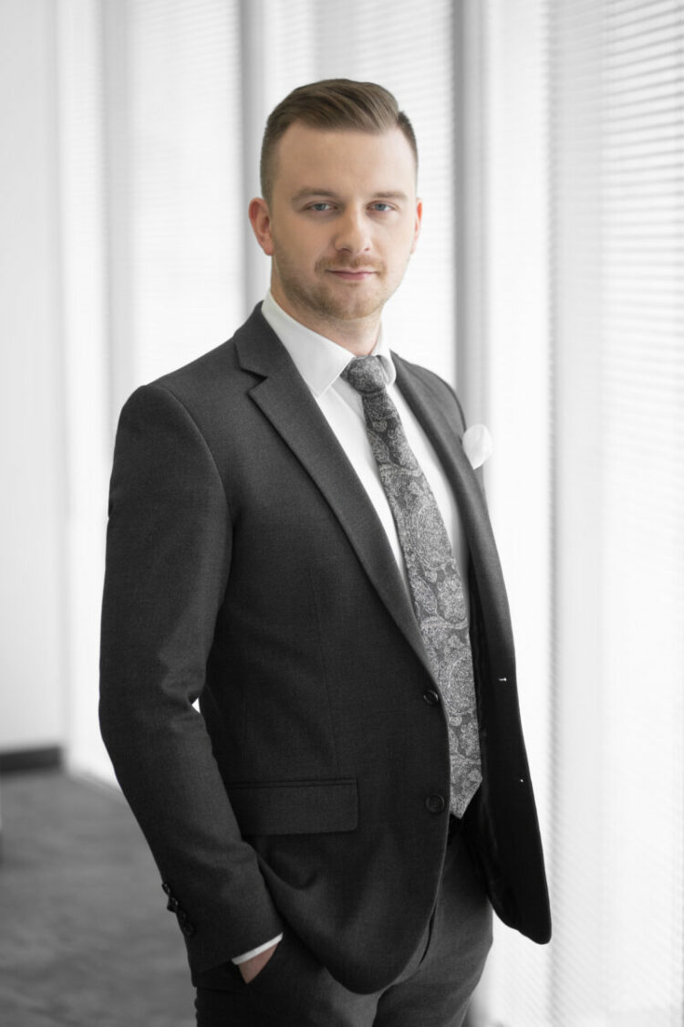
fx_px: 2422
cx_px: 342
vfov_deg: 23.9
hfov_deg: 16.1
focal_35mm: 85
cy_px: 514
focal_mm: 85
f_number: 2.5
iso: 160
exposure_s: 1/500
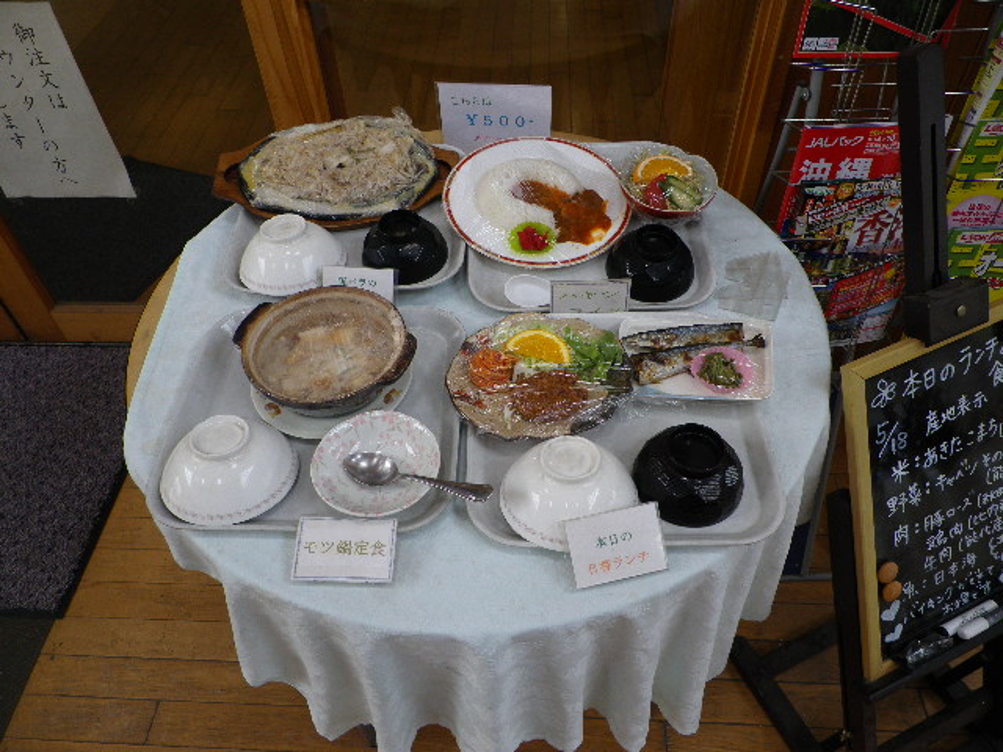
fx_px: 811
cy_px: 376
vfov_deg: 49.7
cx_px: 502
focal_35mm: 28
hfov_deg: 63.4
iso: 64
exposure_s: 1/125
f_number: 2.6
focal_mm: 4.9
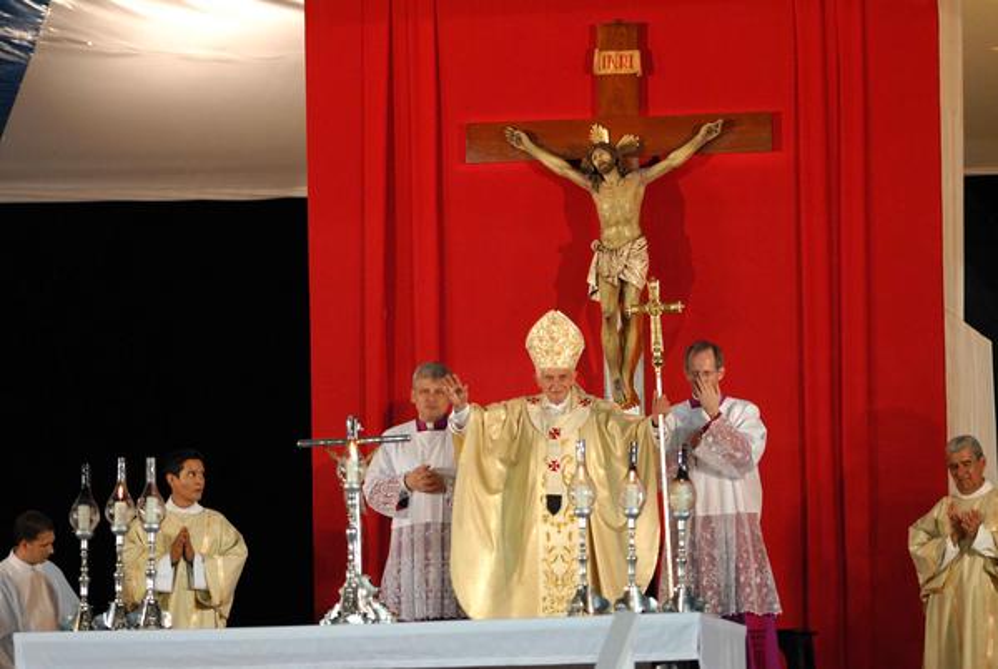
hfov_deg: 4.6
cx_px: 499
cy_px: 334
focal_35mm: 450
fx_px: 12493
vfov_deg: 3.1
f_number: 2.8
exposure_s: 1/200
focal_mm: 300
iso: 1600
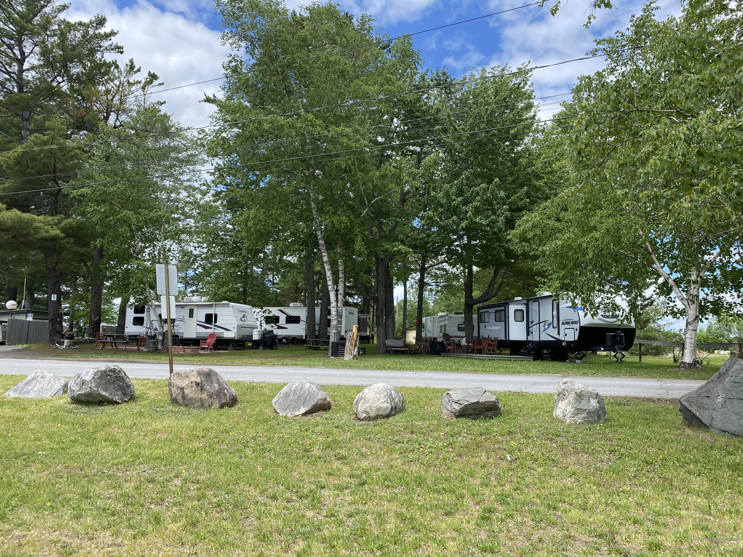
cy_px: 278
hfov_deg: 67.3
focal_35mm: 26
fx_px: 558
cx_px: 372
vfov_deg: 53.1
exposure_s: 1/1206
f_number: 1.8
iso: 32
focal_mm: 4.25
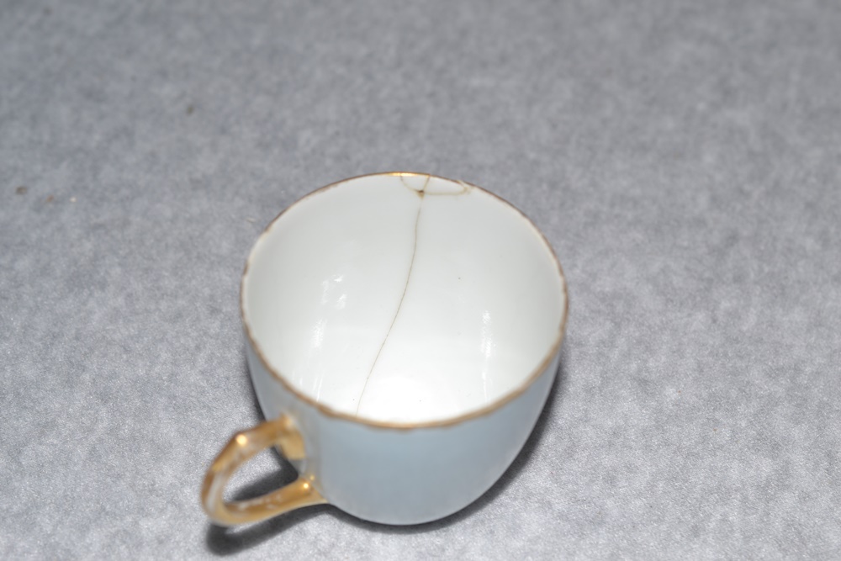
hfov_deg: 33.4
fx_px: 1402
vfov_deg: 22.6
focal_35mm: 60
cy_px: 280
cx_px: 420
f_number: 8
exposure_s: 1/60
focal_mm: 40
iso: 100
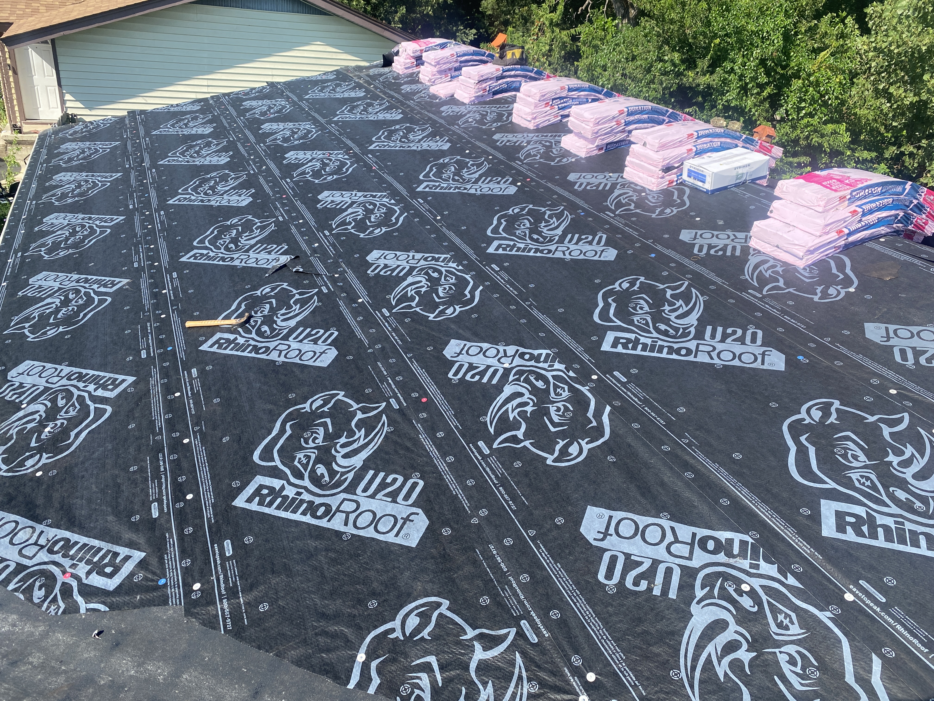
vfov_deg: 53.1
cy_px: 350
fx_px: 702
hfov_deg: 67.3
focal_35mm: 26
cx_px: 467
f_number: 1.8
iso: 32
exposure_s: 1/1218
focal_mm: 4.25
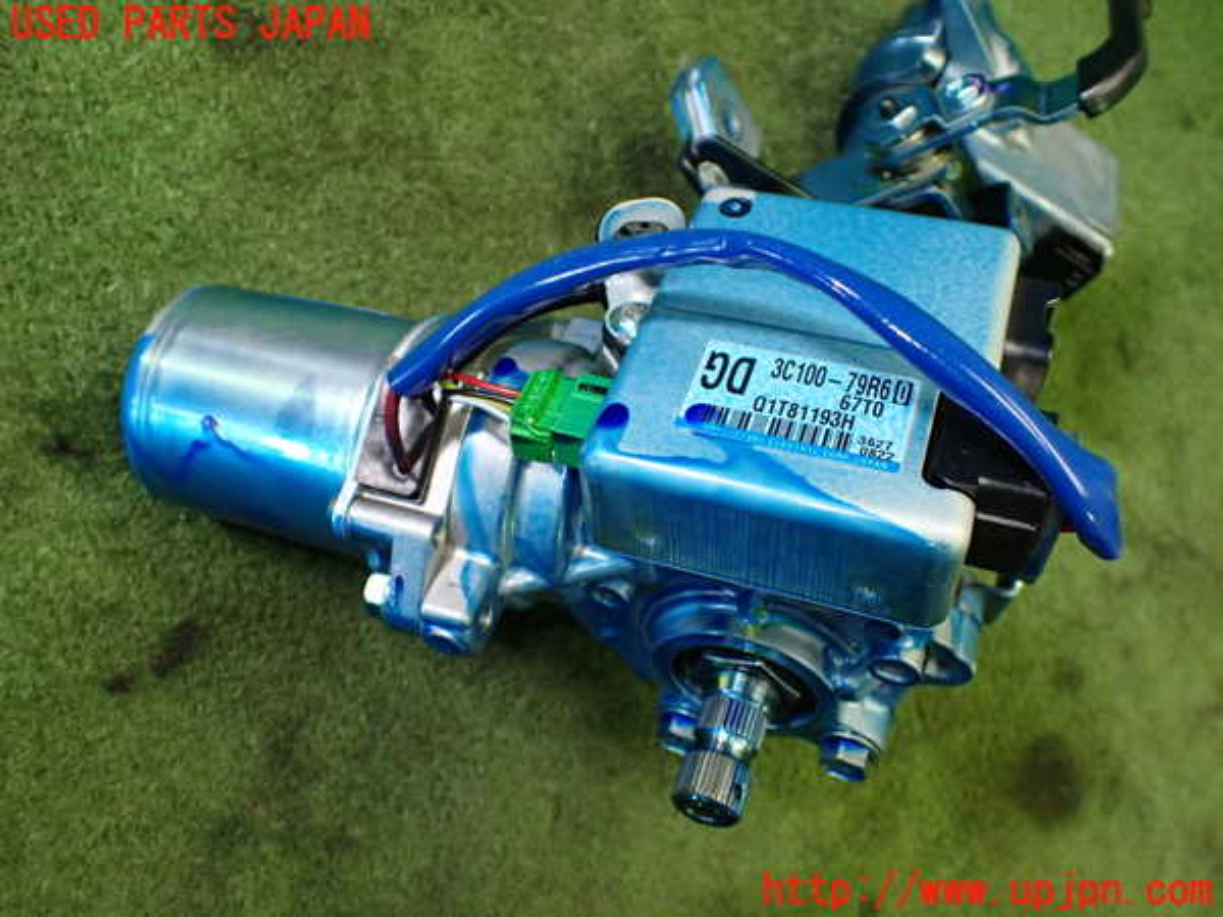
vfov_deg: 46.8
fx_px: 1060
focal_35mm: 30
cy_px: 458
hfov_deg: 60.0
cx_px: 612
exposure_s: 1/125
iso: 400
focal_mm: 5.4
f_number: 2.3
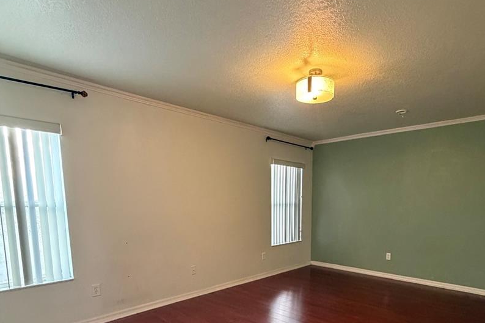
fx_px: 296
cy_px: 240
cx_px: 271
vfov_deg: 54.7
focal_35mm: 22
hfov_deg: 78.3
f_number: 2.2
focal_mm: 2.22
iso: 640
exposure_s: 1/60
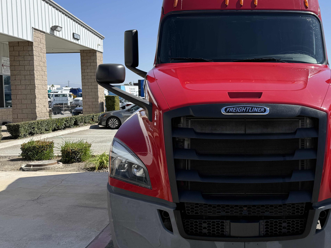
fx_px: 344
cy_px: 114
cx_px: 240
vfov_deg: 39.6
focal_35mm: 36
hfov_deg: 49.7
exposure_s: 1/3953
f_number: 1.78
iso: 80
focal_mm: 6.76
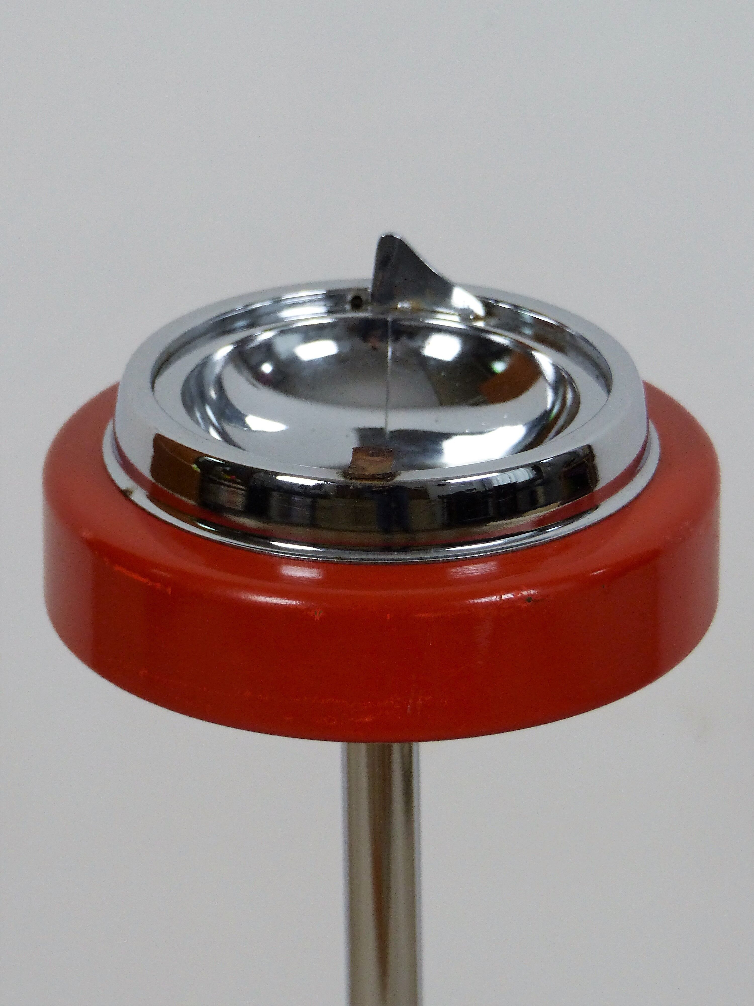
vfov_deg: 9.1
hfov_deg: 6.8
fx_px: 6331
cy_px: 503
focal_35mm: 218
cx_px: 377
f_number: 2.8
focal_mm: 35.6
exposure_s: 1/80
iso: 320
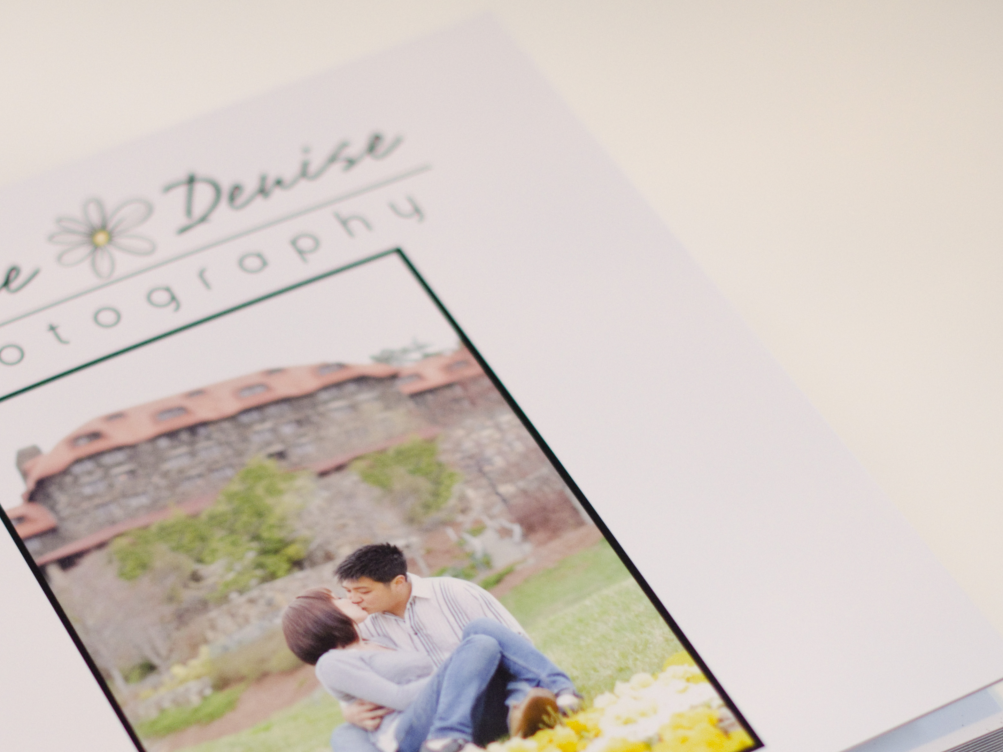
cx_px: 251
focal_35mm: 113
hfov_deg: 17.3
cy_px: 517
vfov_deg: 13.1
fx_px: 3274
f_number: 2
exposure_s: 1/160
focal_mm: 50
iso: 640
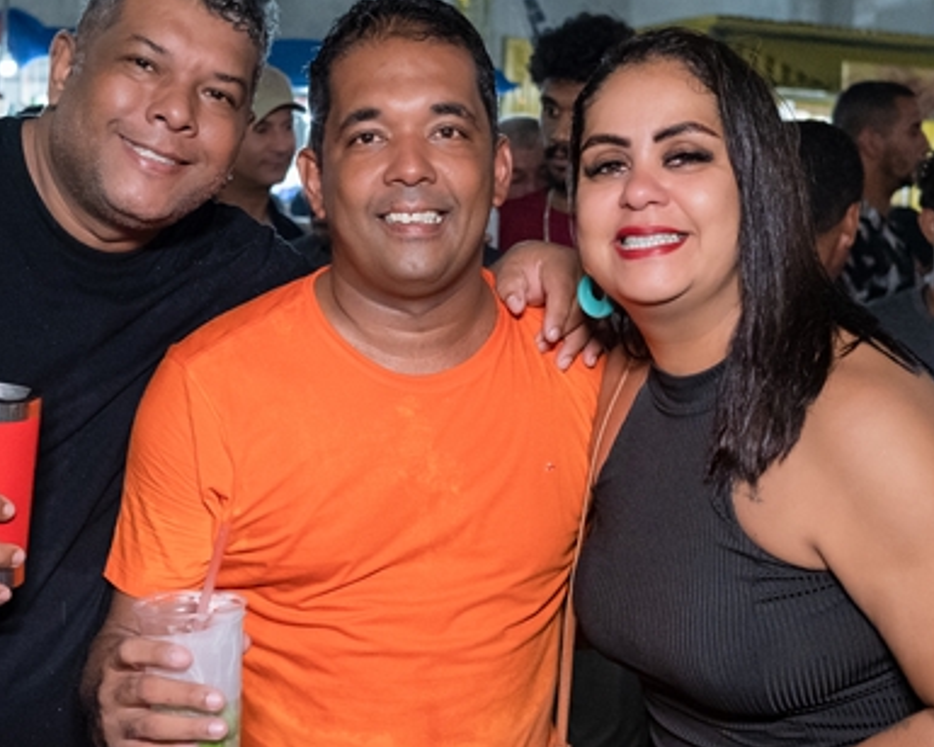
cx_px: 370
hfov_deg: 29.1
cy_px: 444
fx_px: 1797
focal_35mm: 65
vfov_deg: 23.5
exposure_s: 1/320
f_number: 2.8
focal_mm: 24
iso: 2500
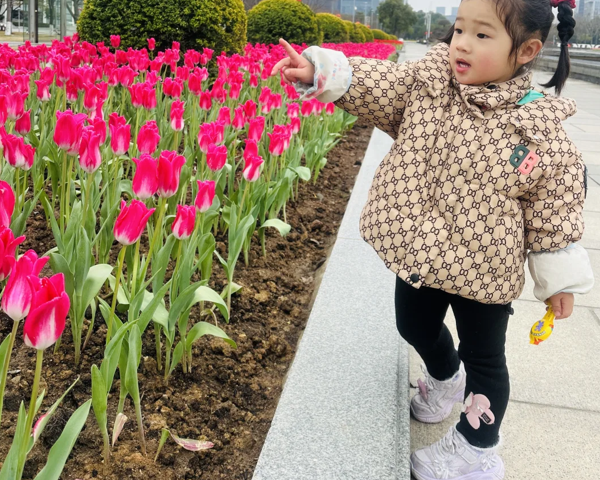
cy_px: 104
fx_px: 568
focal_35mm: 32
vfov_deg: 43.8
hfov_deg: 55.7
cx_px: 297
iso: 80
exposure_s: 1/879
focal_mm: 6.86
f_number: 1.78
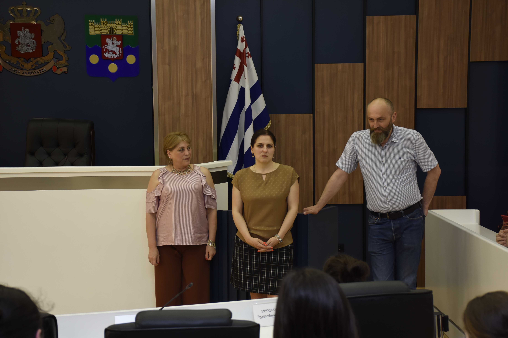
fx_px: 1030
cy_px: 167
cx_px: 257
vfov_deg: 18.7
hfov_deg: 27.7
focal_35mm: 73
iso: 640
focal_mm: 48
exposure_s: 1/80
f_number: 5.6
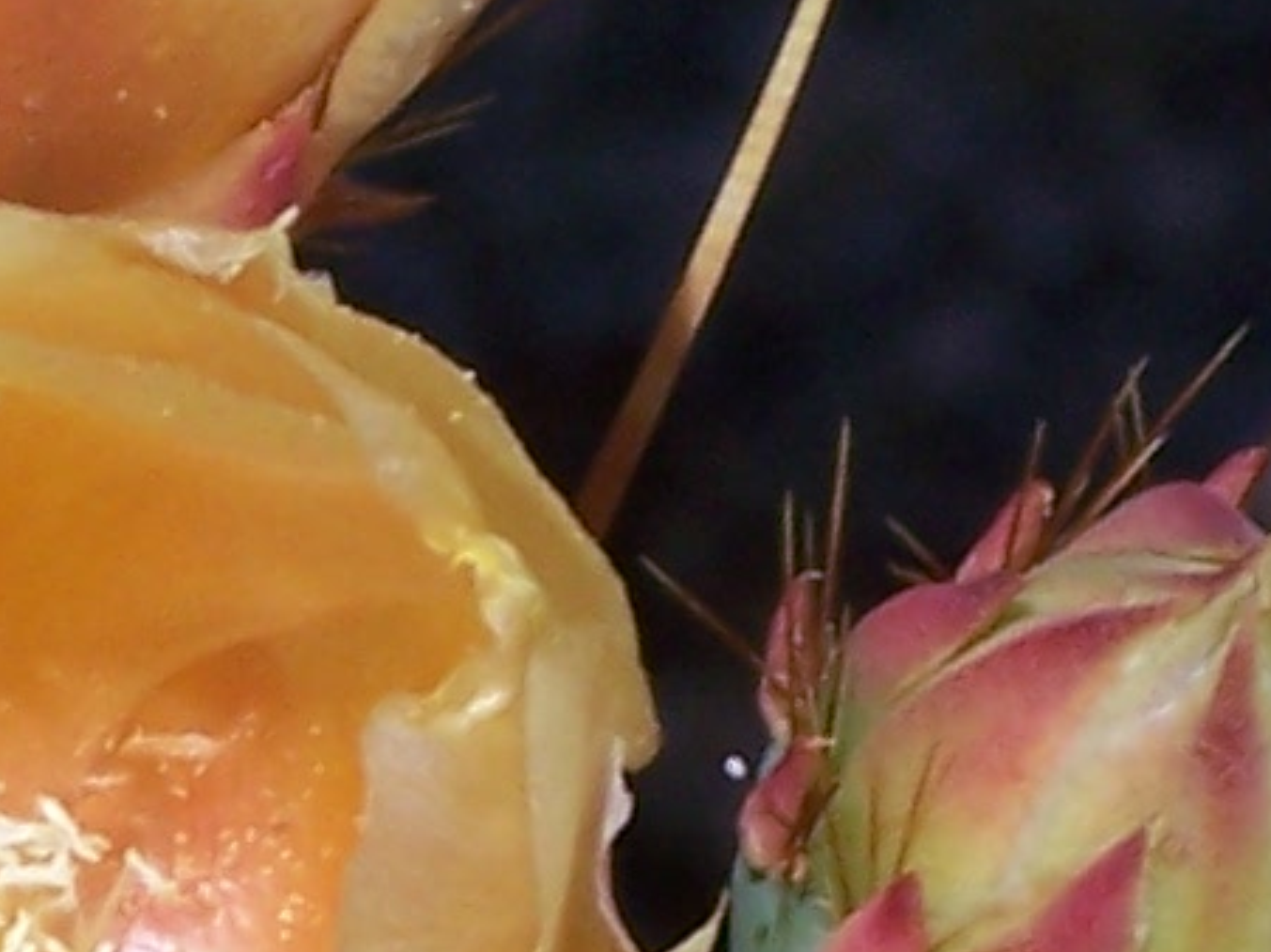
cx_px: -85
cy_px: 166
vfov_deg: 1.9
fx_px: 29146
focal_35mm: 794
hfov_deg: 2.5
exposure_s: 1/500
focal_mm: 23.1
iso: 80
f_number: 6.3
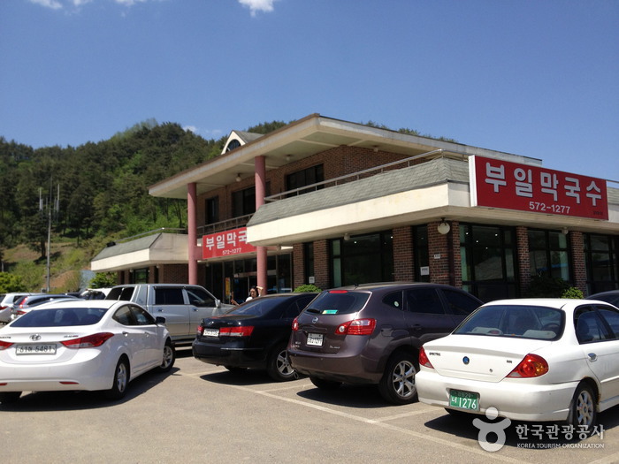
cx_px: 310
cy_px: 232
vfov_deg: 40.7
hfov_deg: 52.6
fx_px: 626
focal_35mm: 35
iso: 50
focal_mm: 4.28
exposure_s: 1/1623
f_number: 2.4
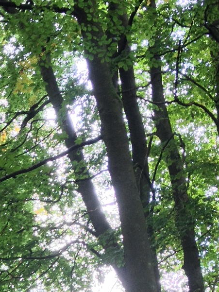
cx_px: -40
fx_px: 961
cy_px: 322
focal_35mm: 114
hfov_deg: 12.7
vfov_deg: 16.7
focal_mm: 4.28
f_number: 2.4
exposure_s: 1/40
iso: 50
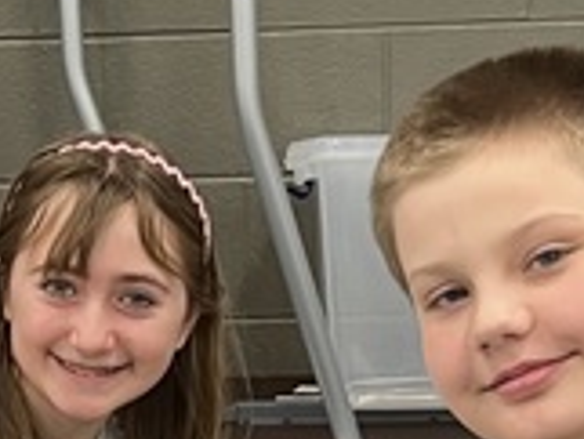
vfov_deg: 8.9
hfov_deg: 11.9
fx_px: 2786
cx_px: 18
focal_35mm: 165
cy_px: 464
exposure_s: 1/60
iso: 80
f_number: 1.5
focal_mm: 5.7
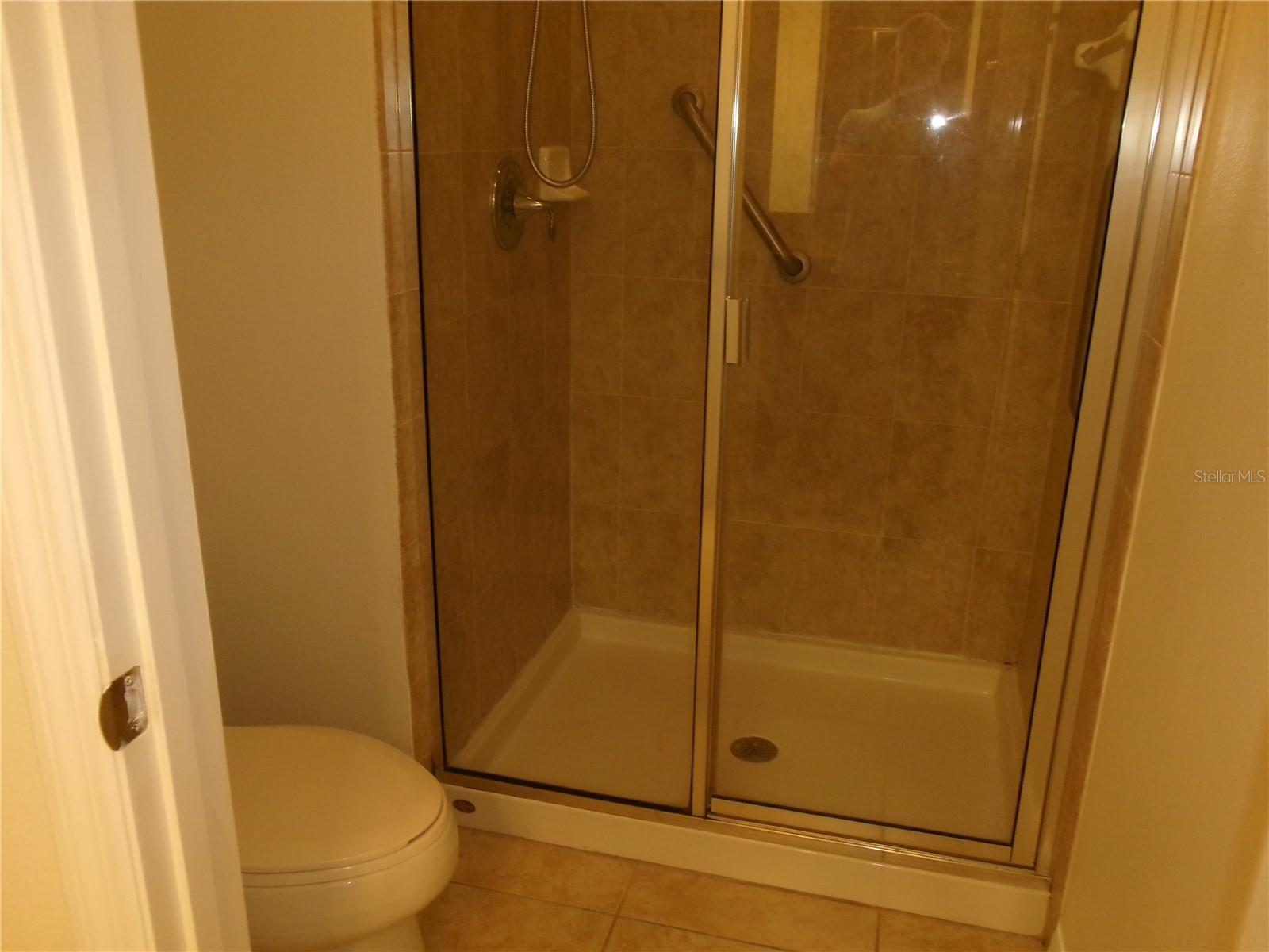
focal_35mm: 28
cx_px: 634
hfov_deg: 63.4
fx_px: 1026
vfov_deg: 49.7
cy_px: 476
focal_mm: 5.1
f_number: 3.9
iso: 250
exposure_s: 1/34
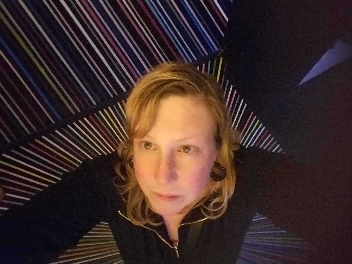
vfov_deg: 63.4
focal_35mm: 21
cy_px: 132
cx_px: 176
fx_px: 214
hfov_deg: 79.0
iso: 1250
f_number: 1.7
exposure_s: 1/12
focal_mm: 2.1
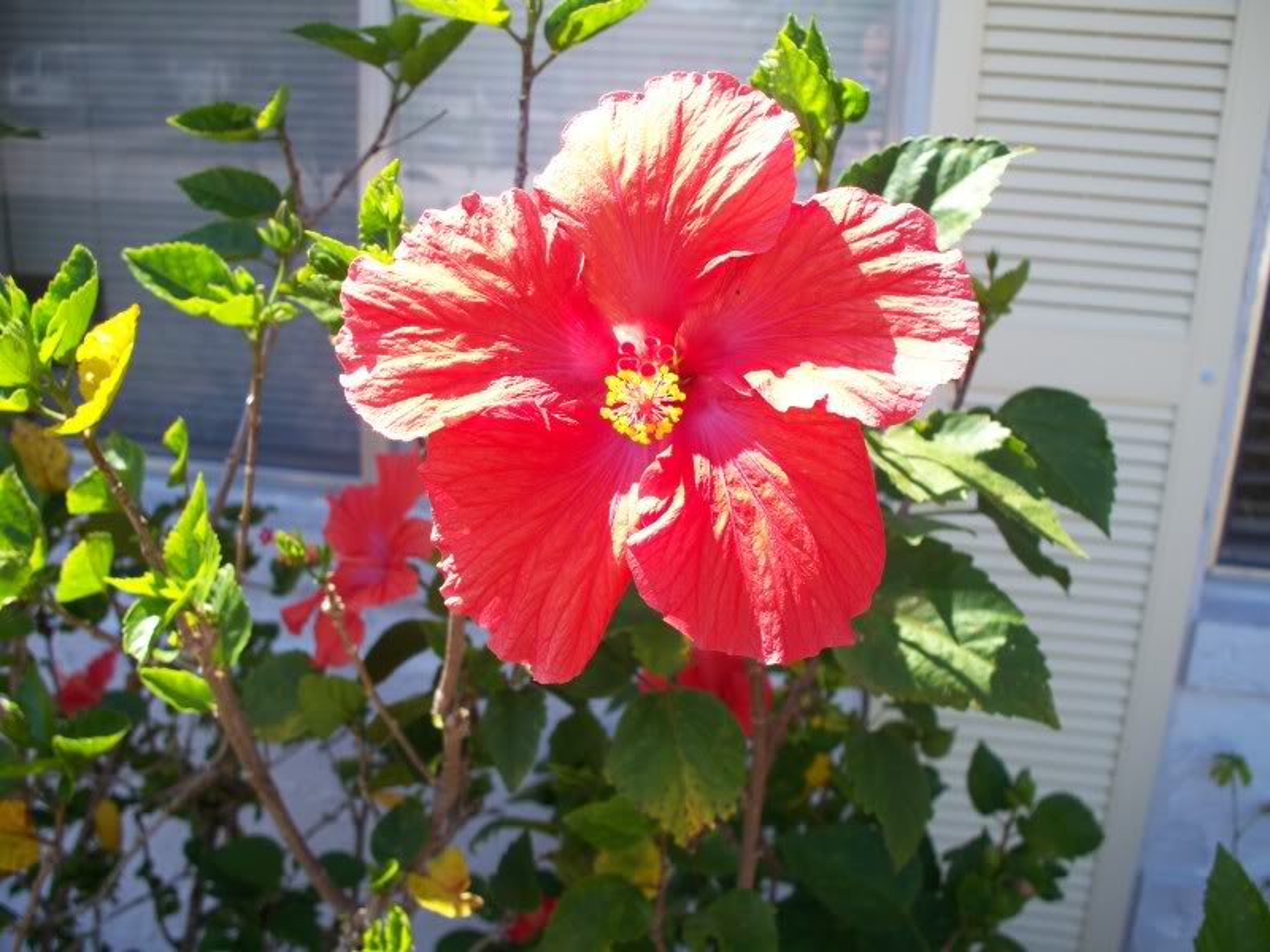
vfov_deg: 40.7
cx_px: 635
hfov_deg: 52.6
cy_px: 476
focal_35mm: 35
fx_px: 1284
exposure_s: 1/400
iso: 80
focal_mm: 7.54
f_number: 2.8
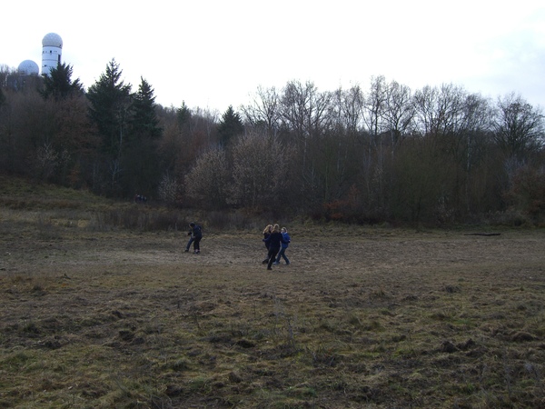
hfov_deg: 49.0
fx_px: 598
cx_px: 272
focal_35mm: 38
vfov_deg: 37.7
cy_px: 204
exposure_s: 1/320
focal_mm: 7.9
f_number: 2.8
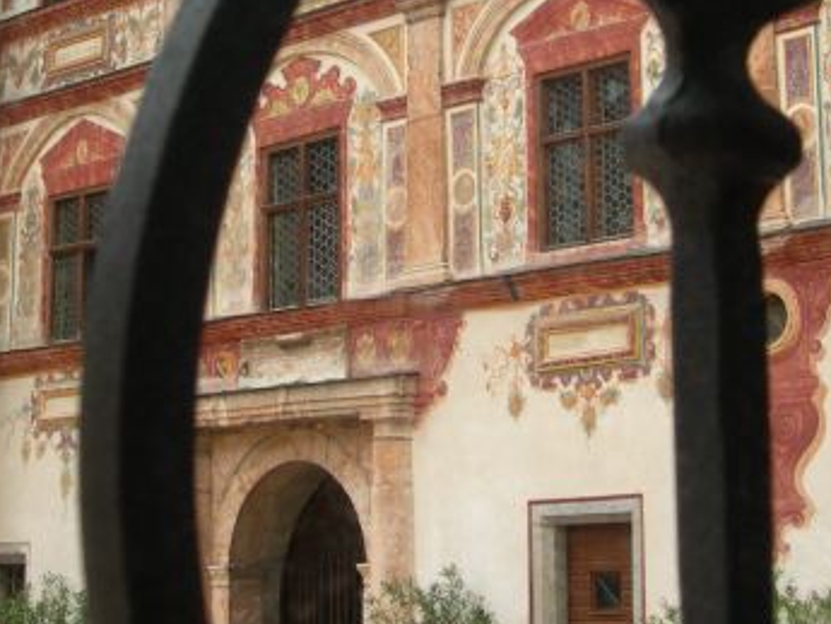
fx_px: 2113
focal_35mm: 88
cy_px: 157
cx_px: 472
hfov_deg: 22.2
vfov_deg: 16.7
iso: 50
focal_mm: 7.8
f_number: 4.8
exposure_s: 1/110
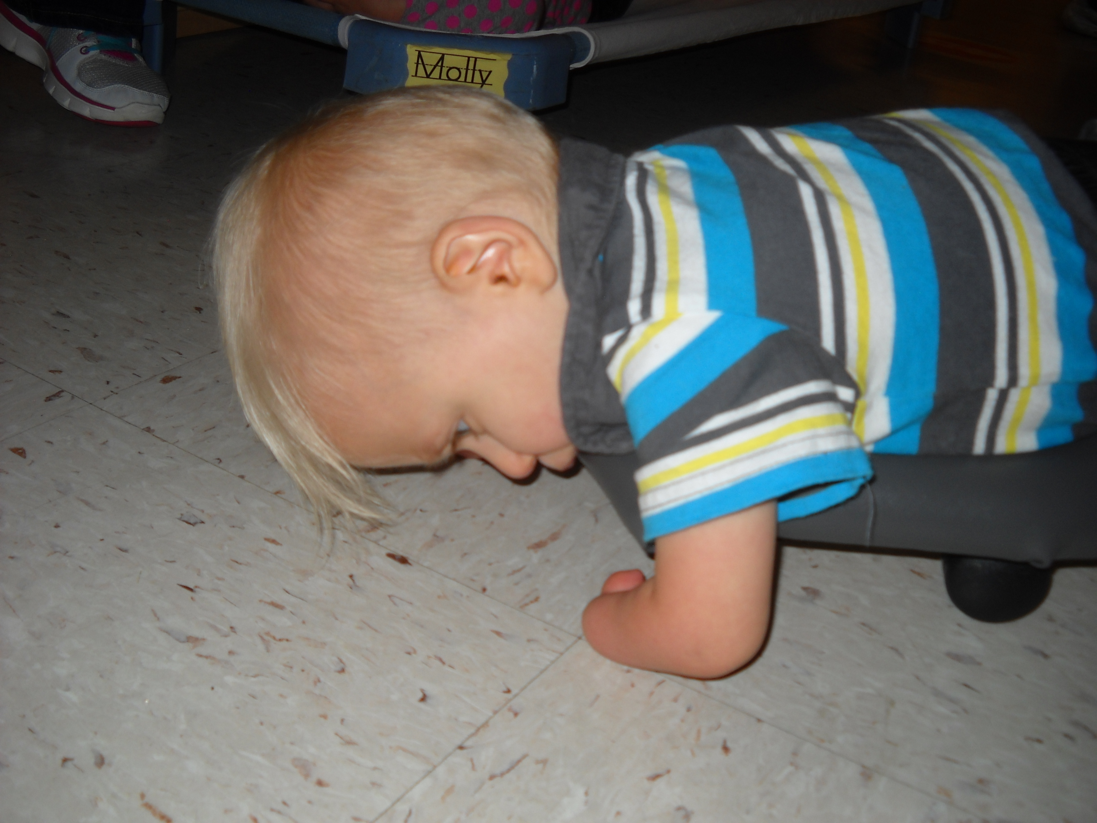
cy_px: 412
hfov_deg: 45.8
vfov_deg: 35.1
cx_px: 548
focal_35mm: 41
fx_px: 1299
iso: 64
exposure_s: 1/30
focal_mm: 6.72
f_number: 3.1
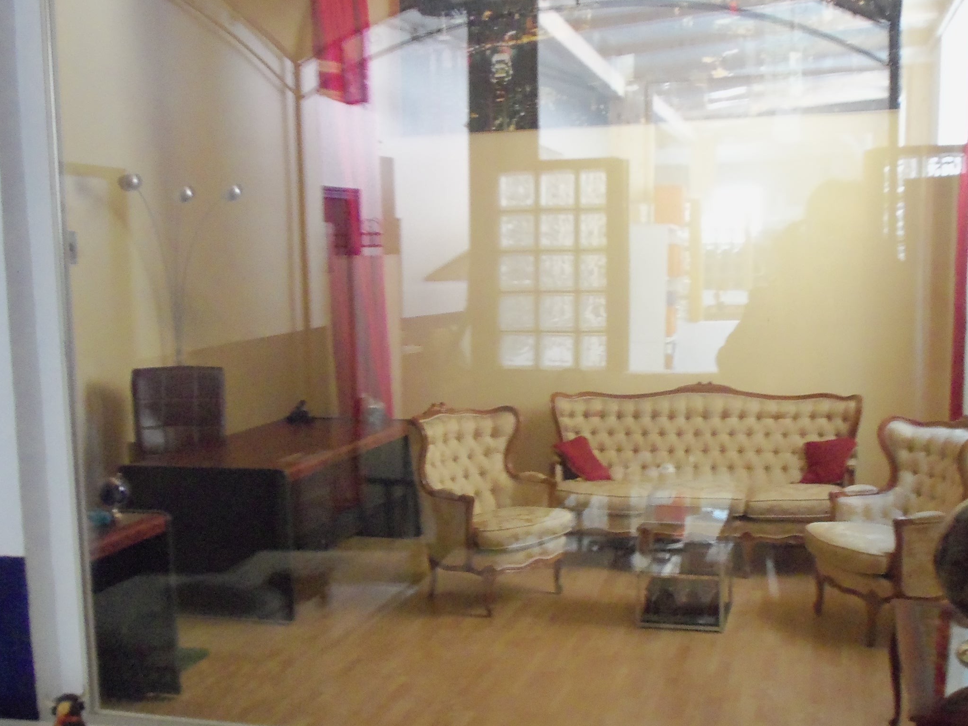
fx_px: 1147
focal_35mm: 41
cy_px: 397
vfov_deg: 35.1
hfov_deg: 45.7
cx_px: 524
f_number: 3.4
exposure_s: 1/3.33
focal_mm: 5.2
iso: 400
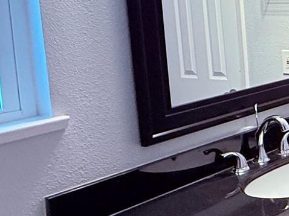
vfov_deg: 24.0
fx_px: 501
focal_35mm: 60
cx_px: 465
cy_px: 37
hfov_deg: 23.5
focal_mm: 2.22
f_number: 2.2
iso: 320
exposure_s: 1/120
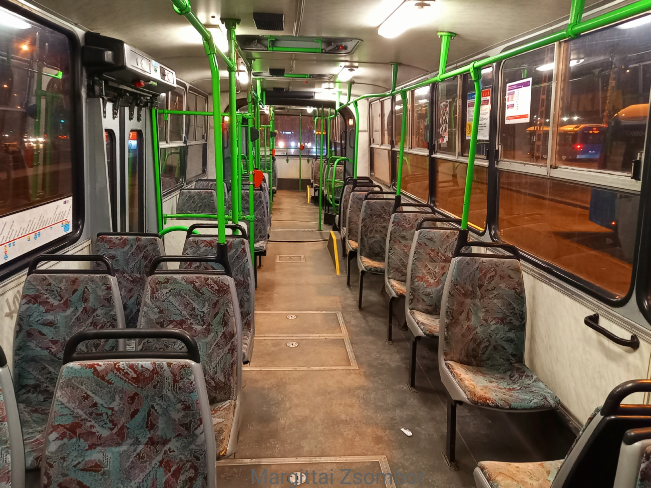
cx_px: 326
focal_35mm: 25
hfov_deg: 69.4
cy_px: 244
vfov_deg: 54.9
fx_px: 470
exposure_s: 1/25
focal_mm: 4.6
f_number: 2
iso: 640
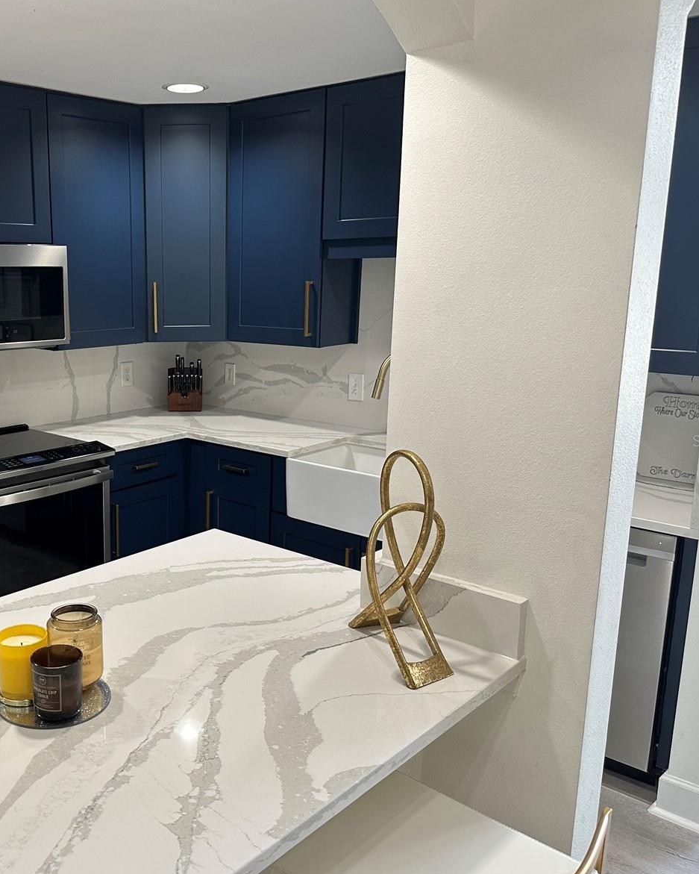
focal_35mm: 32
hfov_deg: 44.1
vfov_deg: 55.7
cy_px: 440
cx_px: 166
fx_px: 827
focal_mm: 6.86
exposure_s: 1/60
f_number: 1.78
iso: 125
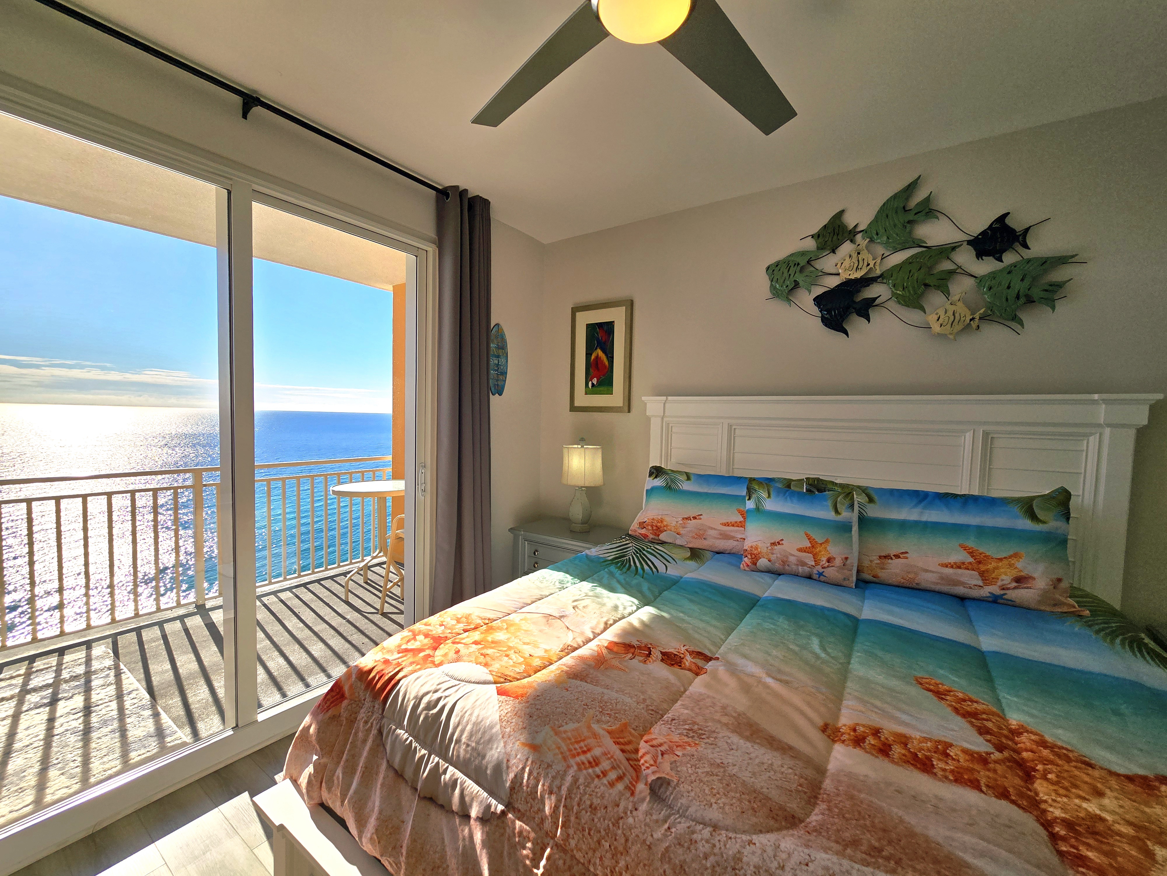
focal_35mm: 13
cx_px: 584
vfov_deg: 89.9
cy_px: 438
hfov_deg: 106.2
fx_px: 438
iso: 50
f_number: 2.2
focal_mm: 2.2
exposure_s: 1/1250
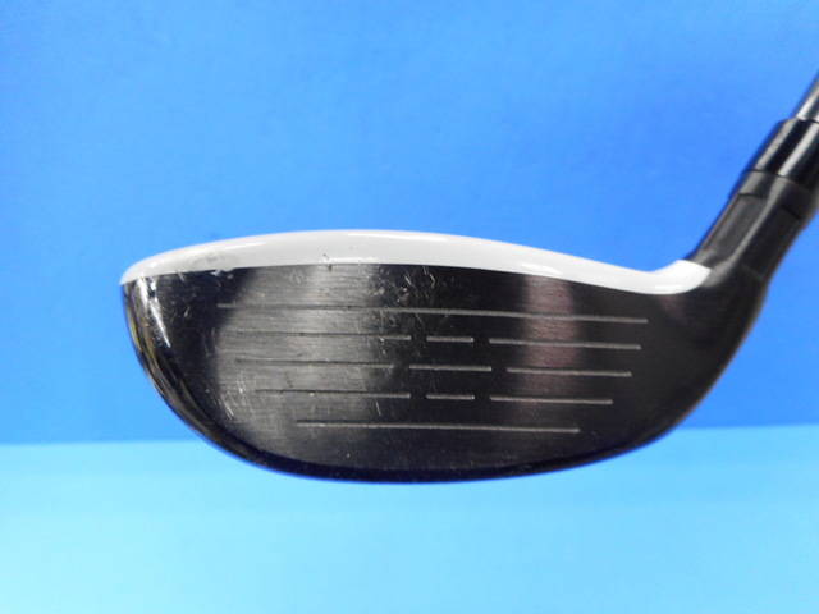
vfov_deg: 54.9
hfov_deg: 69.4
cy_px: 307
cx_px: 410
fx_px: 591
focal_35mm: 25
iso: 250
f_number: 3.7
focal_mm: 4.5
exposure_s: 1/30
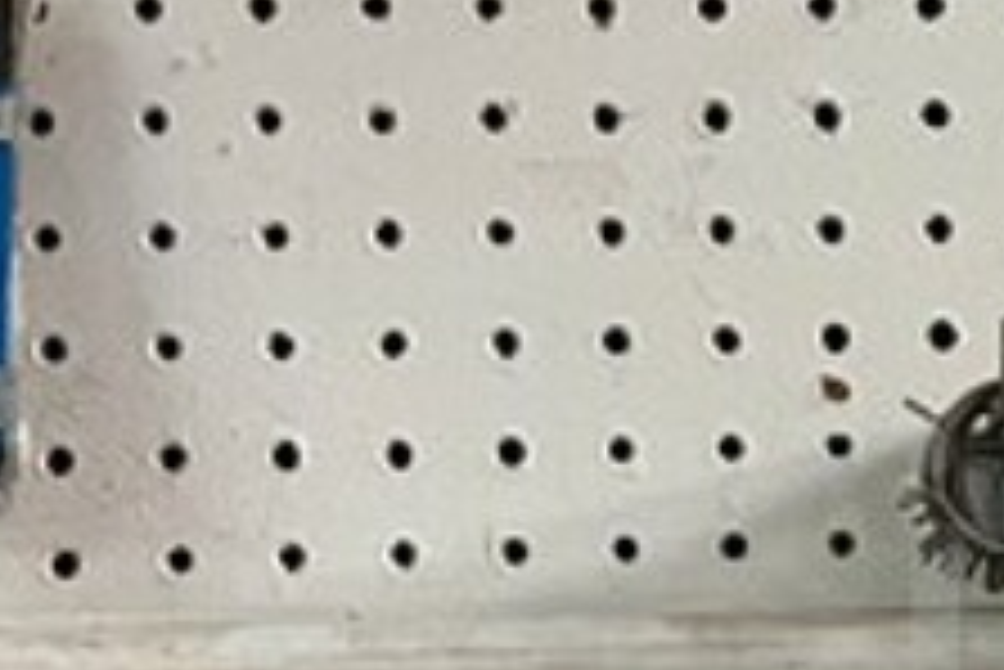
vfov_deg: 18.1
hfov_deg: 24.7
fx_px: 2065
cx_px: 1207
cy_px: 634
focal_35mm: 74
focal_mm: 5.7
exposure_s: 1/60
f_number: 1.5
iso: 320
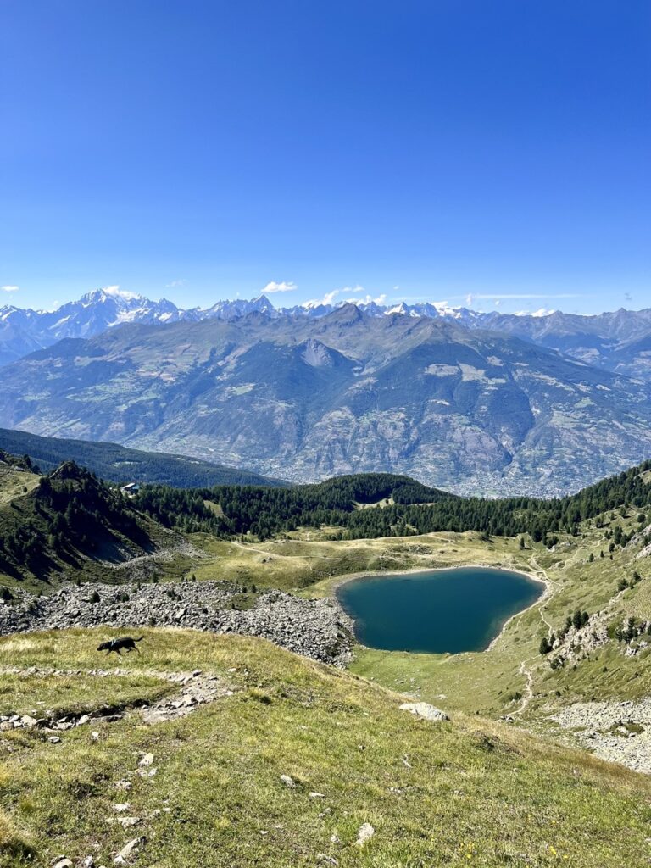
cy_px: 434
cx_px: 326
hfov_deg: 53.1
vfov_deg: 67.3
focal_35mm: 26
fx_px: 652
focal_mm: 5.7
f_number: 1.5
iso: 50
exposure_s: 1/4115
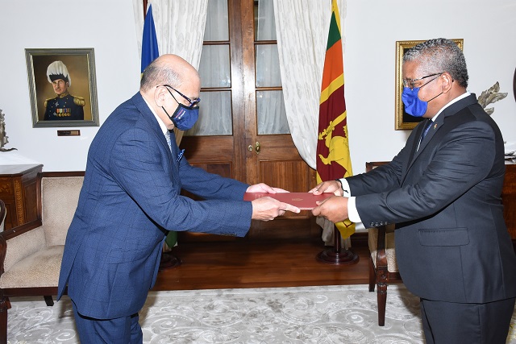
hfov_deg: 53.1
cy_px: 172
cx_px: 258
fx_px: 516
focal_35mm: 36
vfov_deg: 36.9
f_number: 7.1
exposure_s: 1/125
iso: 1250
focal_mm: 24
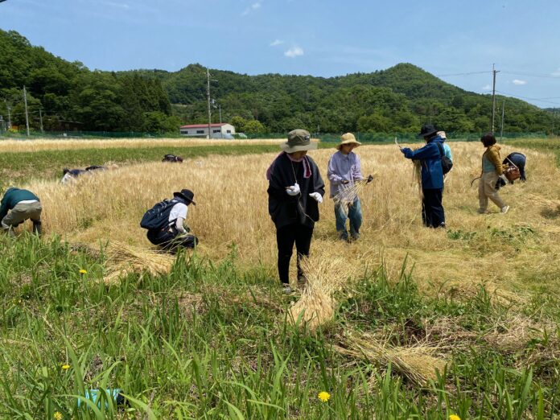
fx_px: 421
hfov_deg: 67.3
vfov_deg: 53.1
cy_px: 210
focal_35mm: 26
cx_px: 280
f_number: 1.8
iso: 32
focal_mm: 4.25
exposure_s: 1/2890
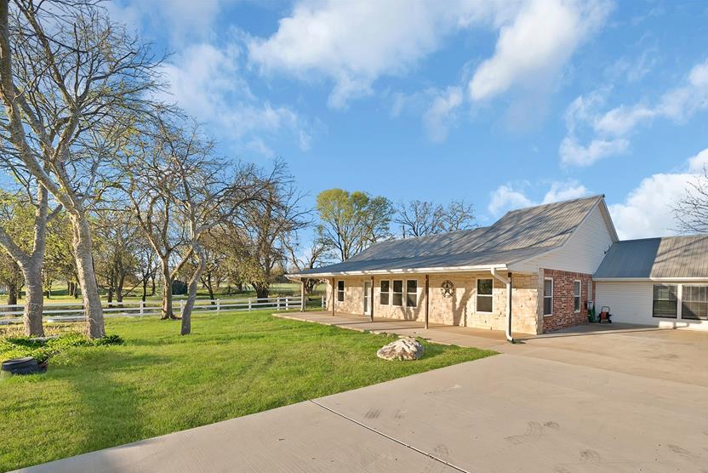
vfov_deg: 72.9
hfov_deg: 95.7
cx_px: 415
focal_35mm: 16
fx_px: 315
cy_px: 289
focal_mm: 13
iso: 640
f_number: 9
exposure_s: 1/160
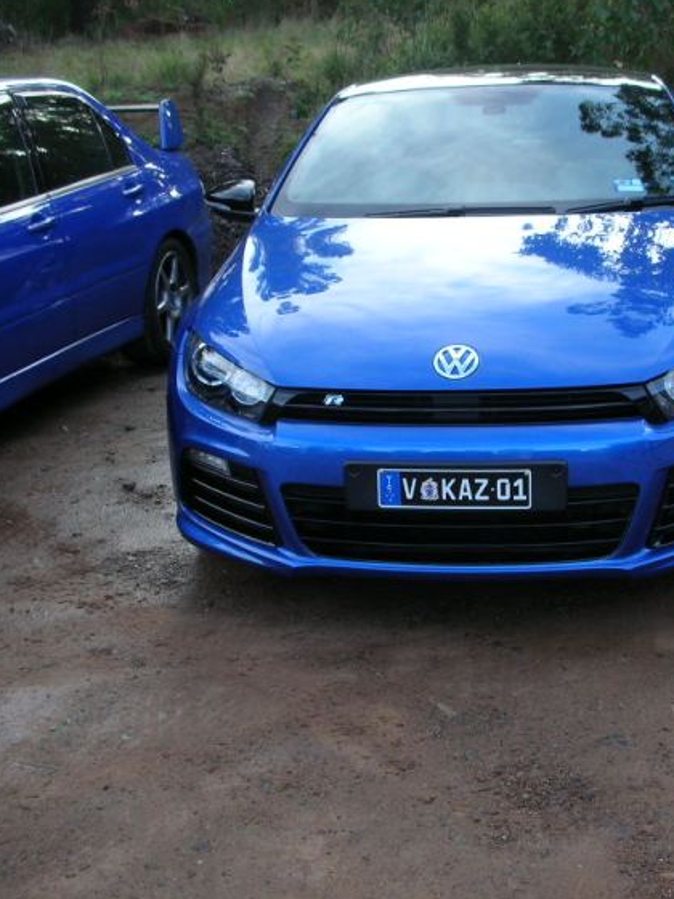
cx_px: 440
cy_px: 435
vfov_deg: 38.2
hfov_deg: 28.9
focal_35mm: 50
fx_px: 1298
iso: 50
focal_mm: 5.8
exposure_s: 1/88.7
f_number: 3
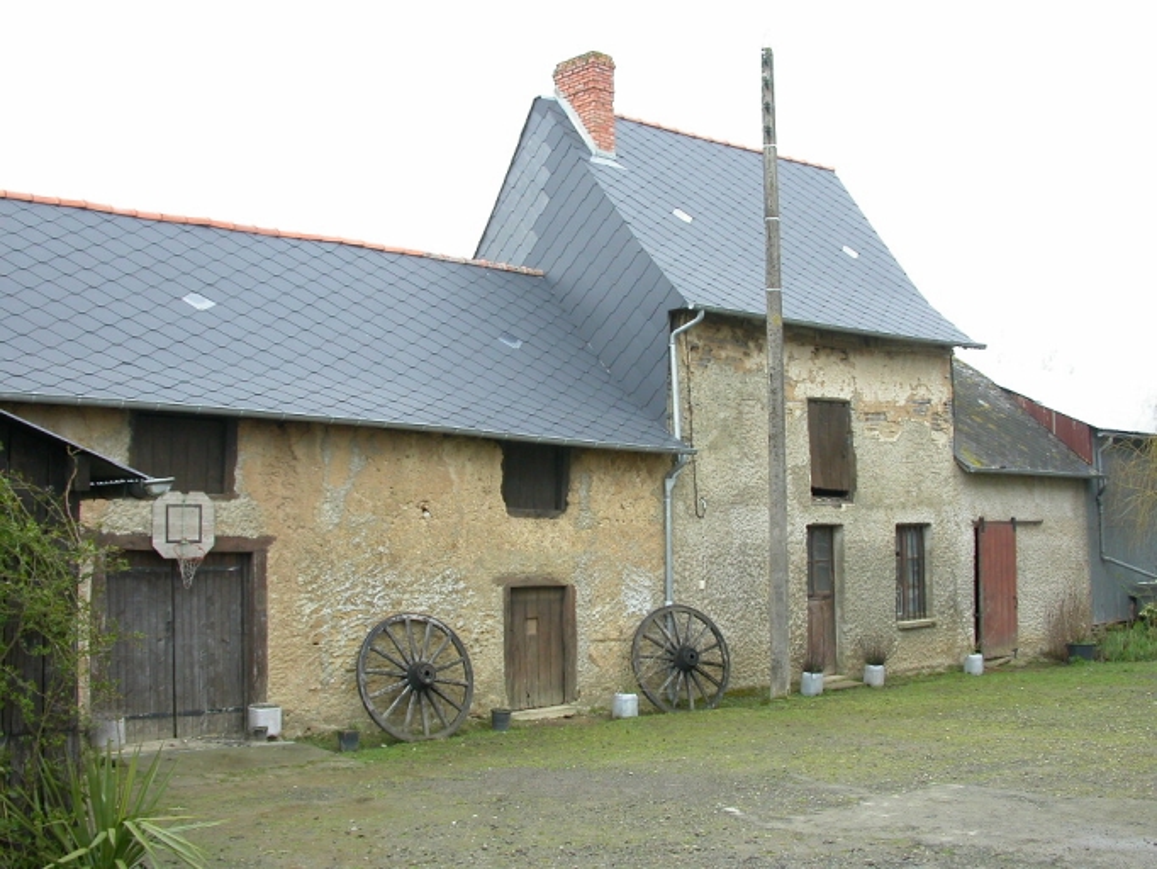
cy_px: 434
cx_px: 578
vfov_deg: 37.7
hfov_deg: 49.0
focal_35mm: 38
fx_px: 1271
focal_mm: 7.85
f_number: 3.7
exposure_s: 1/75.1
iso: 100
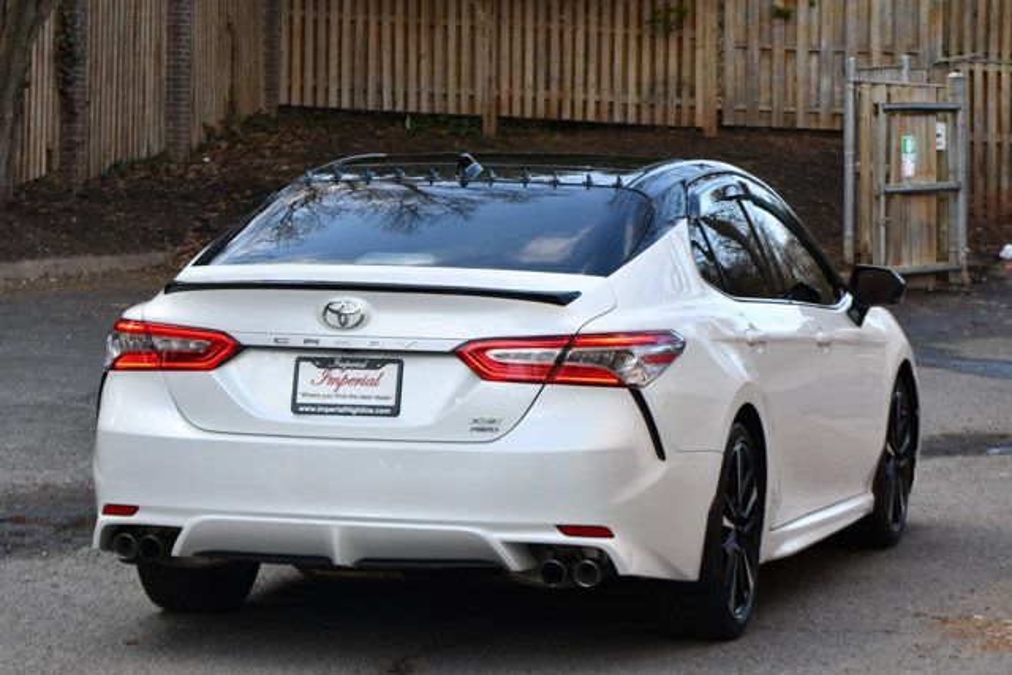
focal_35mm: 117
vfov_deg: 11.7
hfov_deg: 17.5
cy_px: 338
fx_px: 3290
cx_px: 506
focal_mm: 78
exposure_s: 1/250
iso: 360
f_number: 5.6
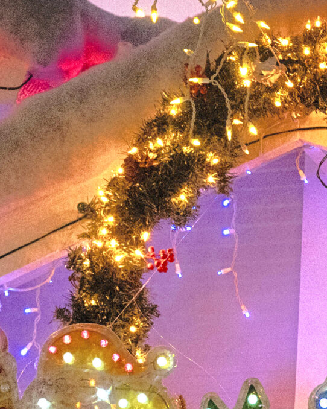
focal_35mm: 521
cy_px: 328
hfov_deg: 3.0
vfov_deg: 3.7
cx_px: -63
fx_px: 6306
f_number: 5
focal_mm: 98.2
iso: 5000
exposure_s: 1/125
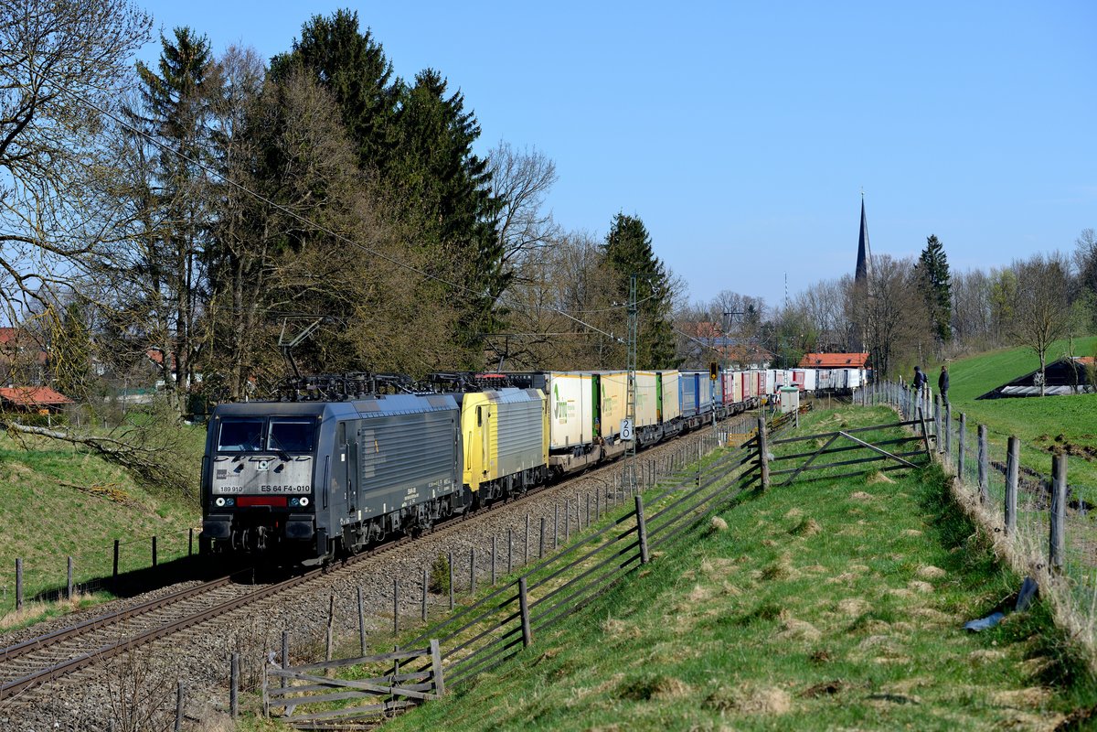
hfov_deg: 24.8
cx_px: 548
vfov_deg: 16.7
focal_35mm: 82
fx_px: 2499
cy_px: 366
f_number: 6.3
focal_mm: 82
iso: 320
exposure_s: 1/1600
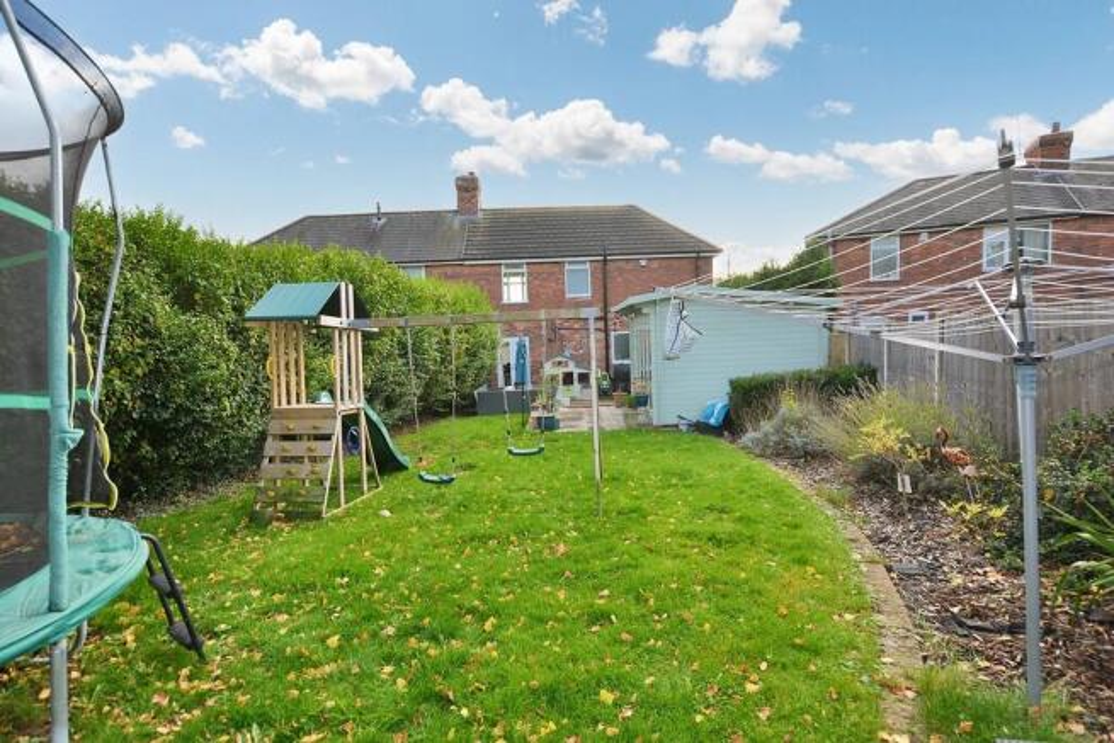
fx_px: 511
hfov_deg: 95.0
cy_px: 372
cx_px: 557
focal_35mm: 16
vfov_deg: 72.1
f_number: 5.6
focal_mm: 11
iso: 160
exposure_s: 1/125
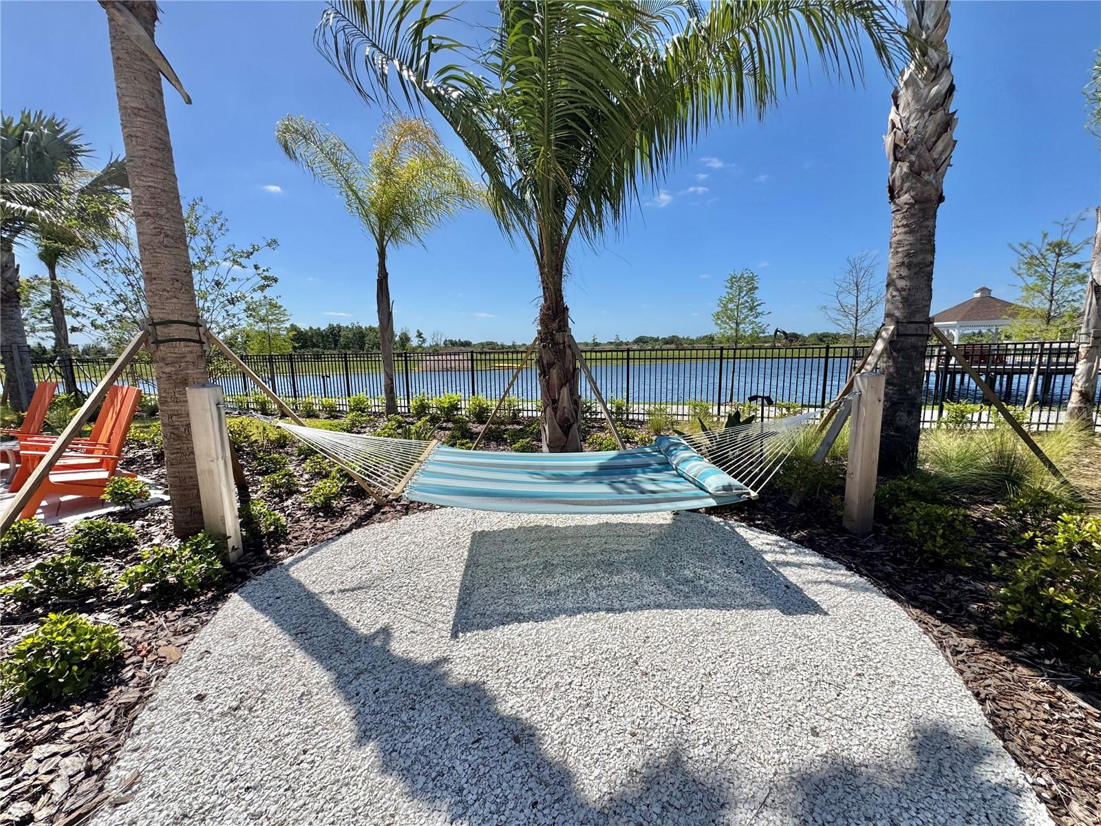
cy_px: 413
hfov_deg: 102.1
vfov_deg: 85.7
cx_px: 550
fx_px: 445
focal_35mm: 14
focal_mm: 2.22
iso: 50
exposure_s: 1/3390
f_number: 2.2
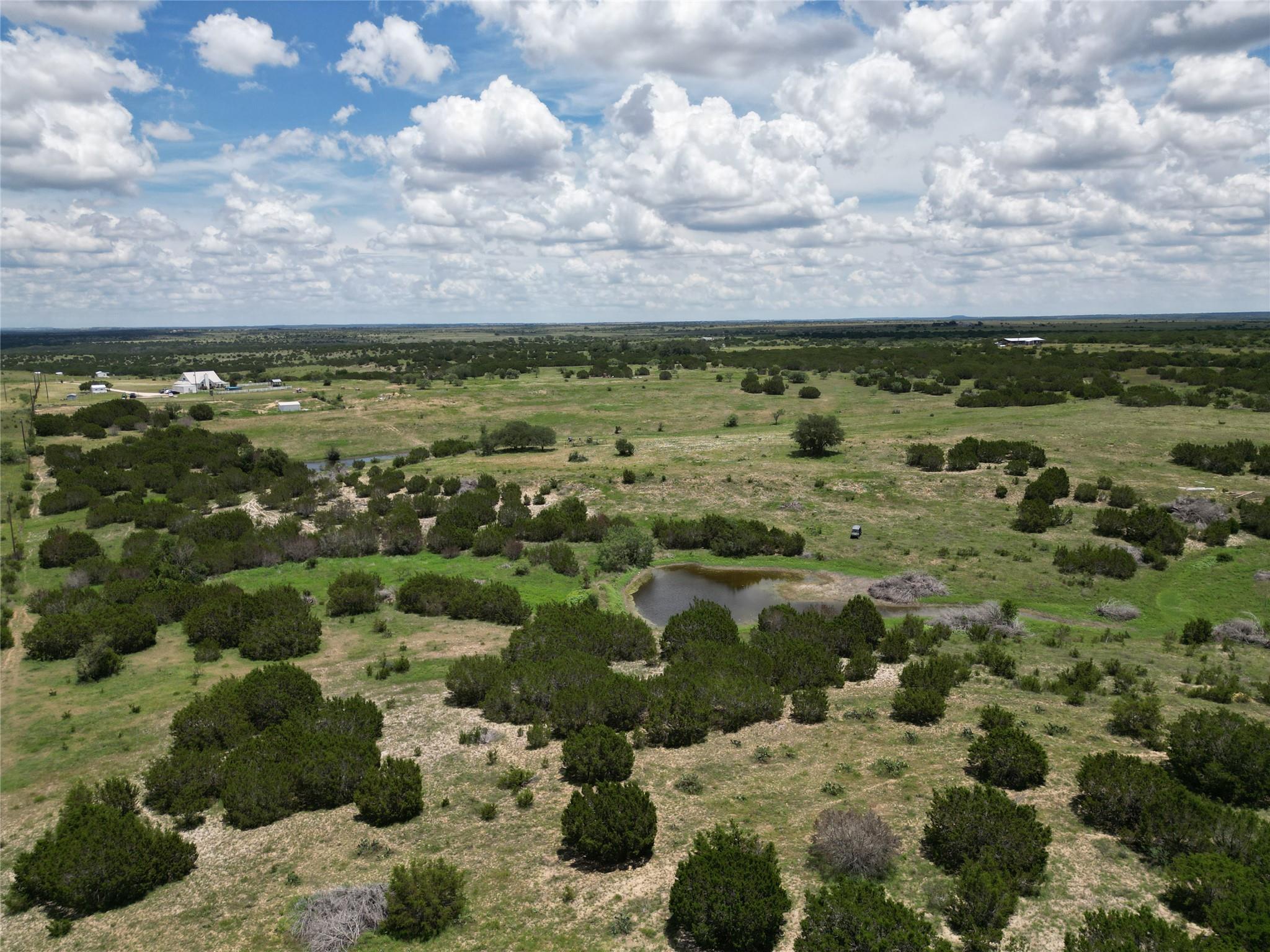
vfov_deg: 56.8
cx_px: 635
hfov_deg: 71.6
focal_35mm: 24
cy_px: 476
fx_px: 881
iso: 130
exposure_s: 1/5000
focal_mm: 6.72
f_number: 1.7
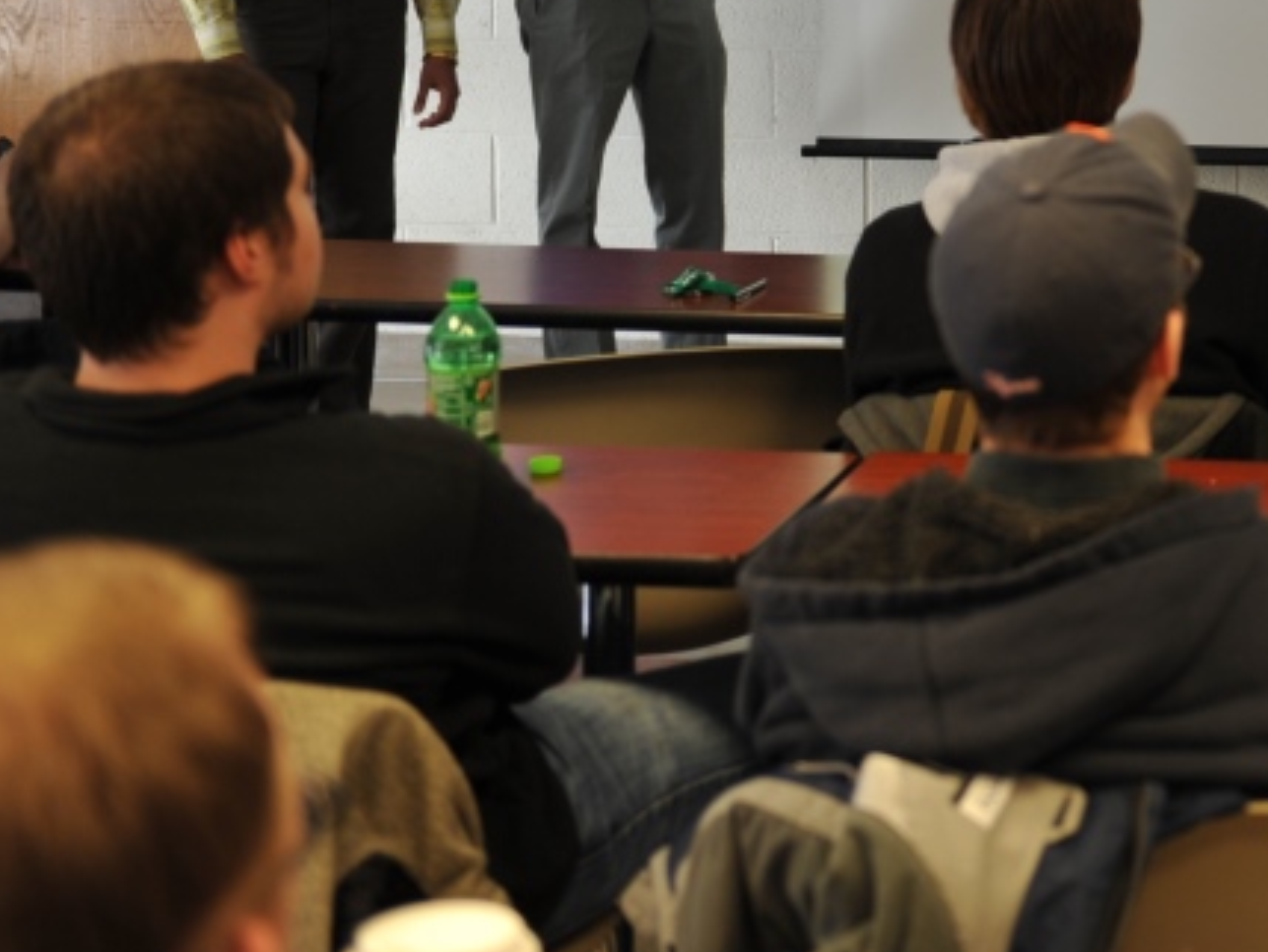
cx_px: 1442
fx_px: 3444
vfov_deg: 15.4
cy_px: -6
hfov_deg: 19.8
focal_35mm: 94
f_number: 2.8
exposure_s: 1/60
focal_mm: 42
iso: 450
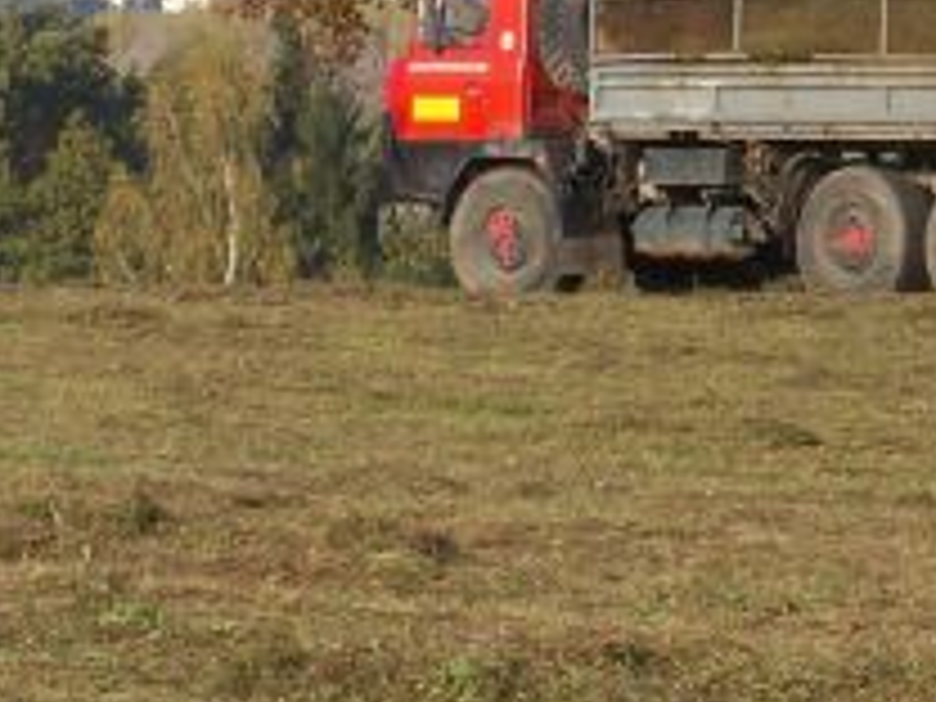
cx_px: 1030
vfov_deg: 4.1
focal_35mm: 360
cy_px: -130
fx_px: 9734
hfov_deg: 5.5
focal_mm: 19.4
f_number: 8
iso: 80
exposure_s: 1/125
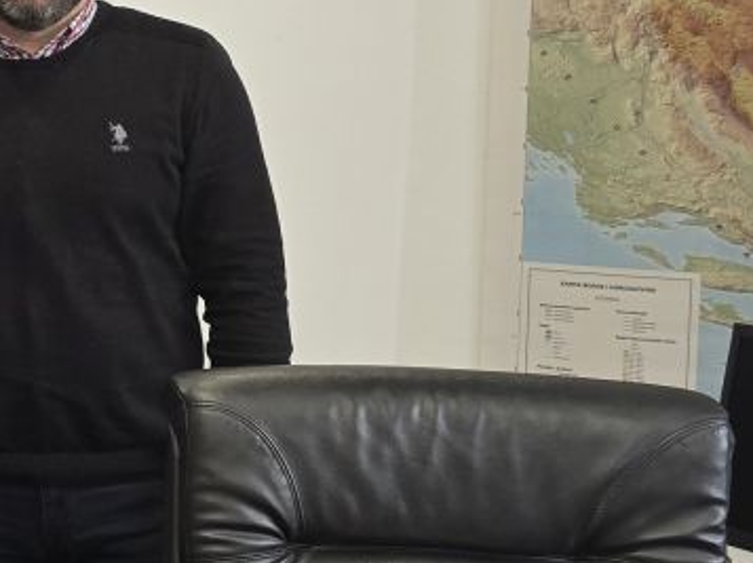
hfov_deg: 18.7
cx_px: -518
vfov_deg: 17.1
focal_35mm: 86
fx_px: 1869
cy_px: 207
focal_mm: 6.3
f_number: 1.7
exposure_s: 1/100
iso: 500
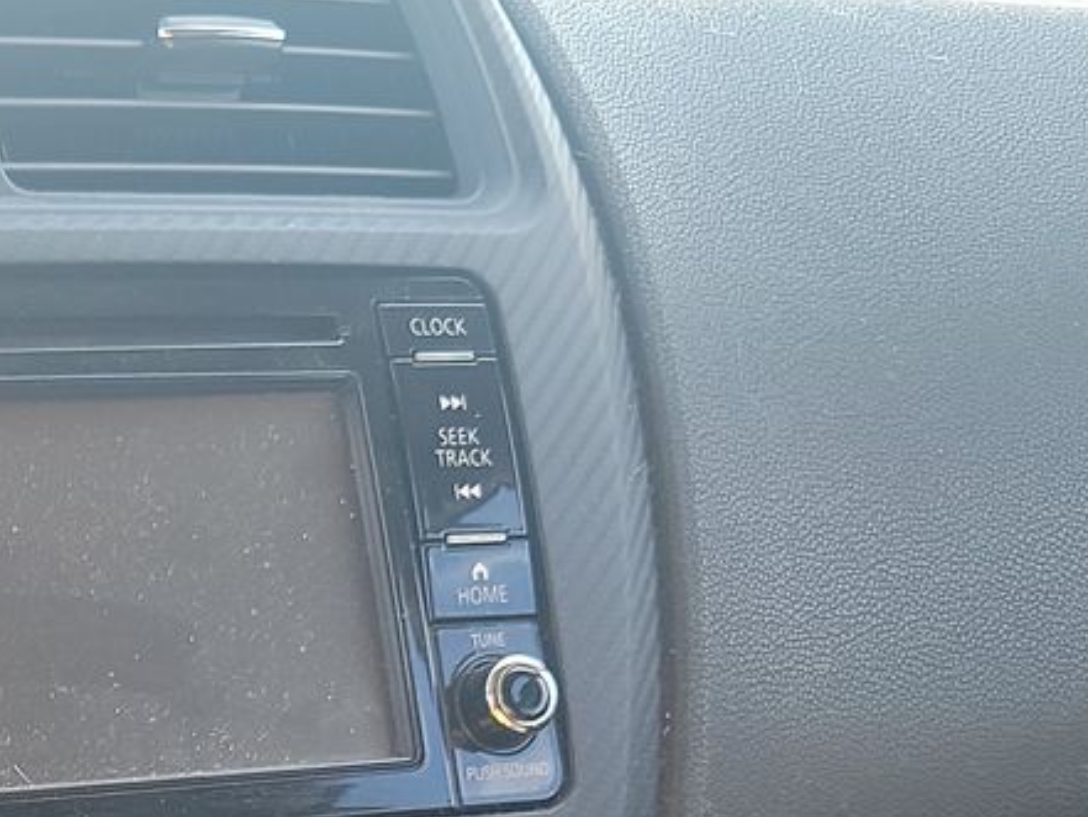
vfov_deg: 16.2
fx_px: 2735
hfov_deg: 21.2
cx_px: -143
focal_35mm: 87
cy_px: 1037
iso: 92
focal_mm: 6.7
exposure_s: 1/119
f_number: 1.8
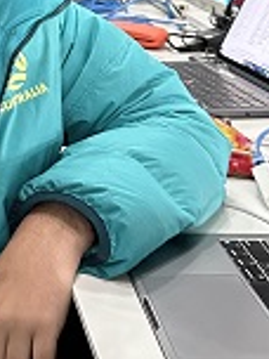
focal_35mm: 84
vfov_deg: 22.1
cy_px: -32
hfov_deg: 16.5
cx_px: -87
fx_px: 870
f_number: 1.78
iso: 640
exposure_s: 1/50
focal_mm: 6.86
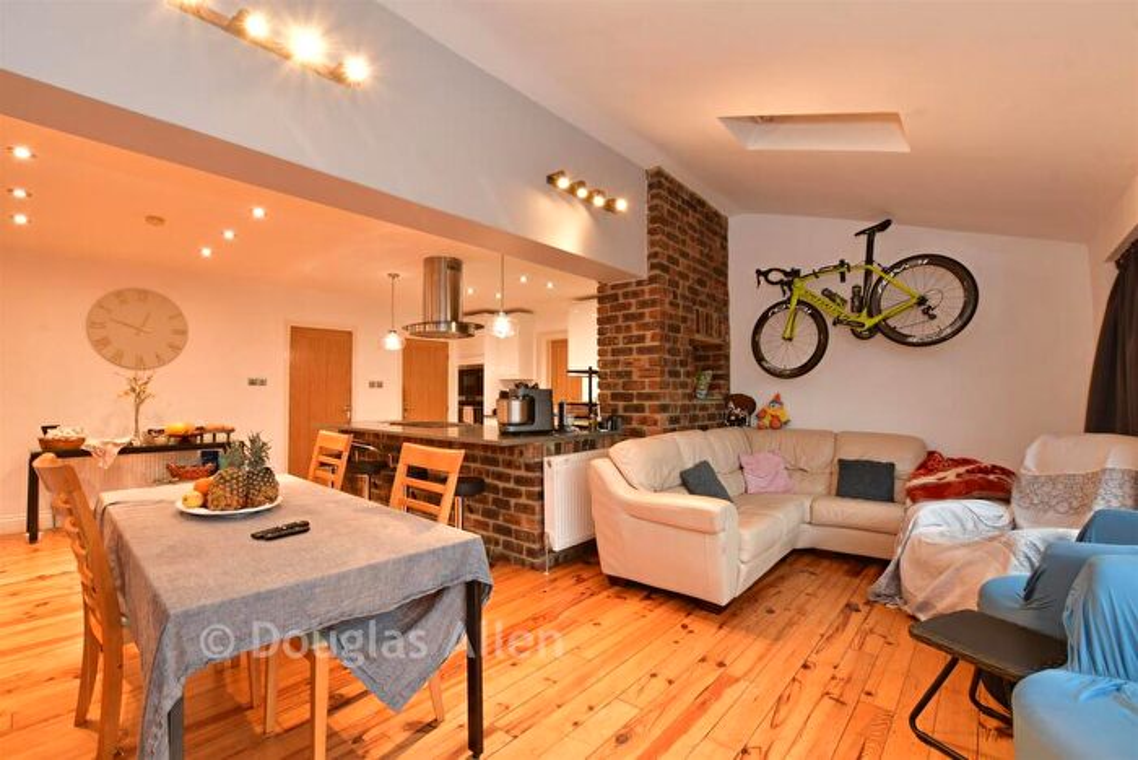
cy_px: 380
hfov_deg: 100.4
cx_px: 569
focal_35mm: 15
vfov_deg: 77.4
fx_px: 474
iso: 200
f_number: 8
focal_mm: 10
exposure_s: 1/3
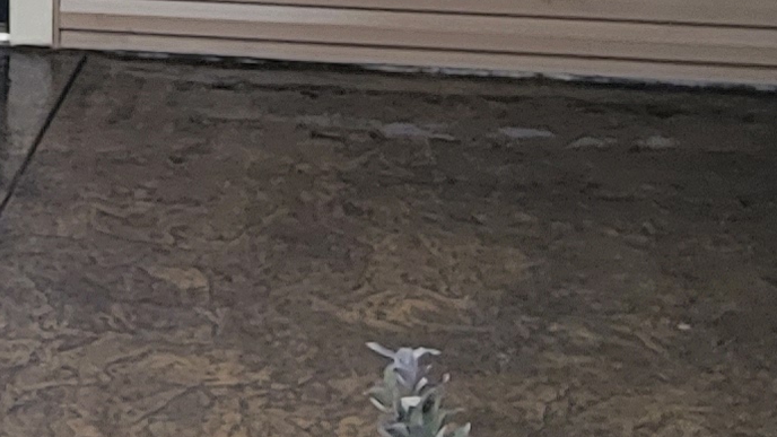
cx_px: -84
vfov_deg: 14.0
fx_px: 1710
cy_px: -119
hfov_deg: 23.9
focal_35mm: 83
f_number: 2.2
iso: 50
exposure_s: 1/168
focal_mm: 2.2
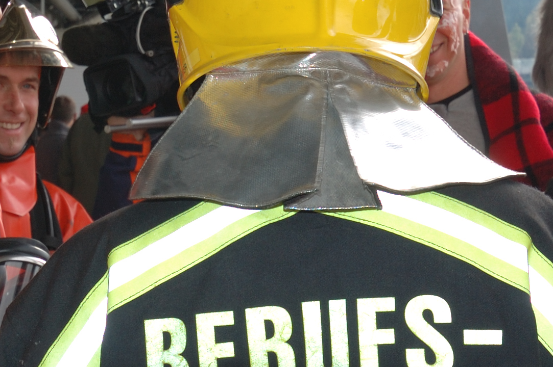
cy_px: 140
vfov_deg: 13.6
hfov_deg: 20.4
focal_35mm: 100
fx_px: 1535
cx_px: 249
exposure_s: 1/160
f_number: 8
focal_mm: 24
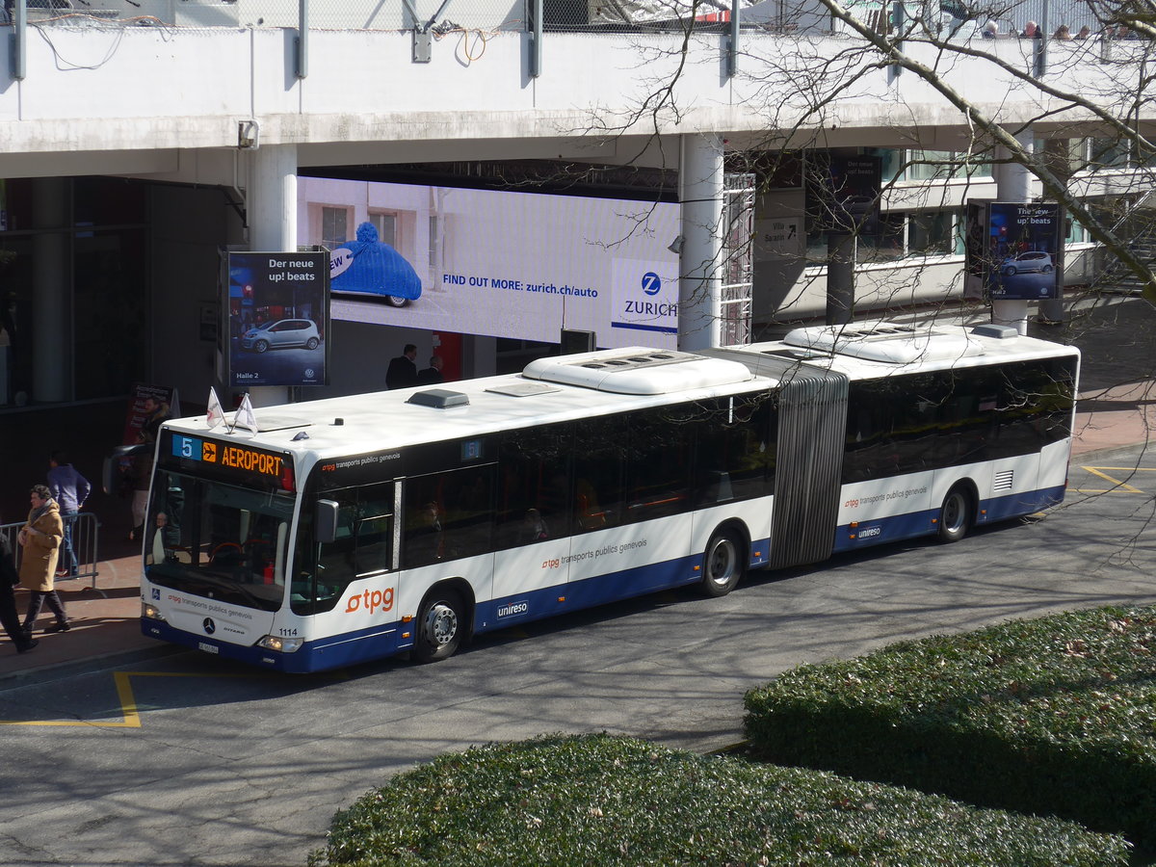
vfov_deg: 15.2
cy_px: 434
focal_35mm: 97
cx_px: 578
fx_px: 3239
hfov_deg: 20.2
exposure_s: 1/400
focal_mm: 19.2
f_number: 4.7
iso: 80
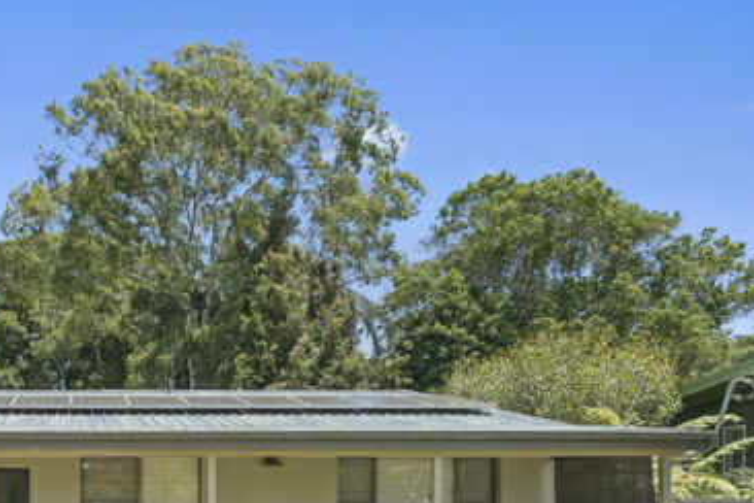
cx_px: 72
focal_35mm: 36
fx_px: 756
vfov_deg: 34.2
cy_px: 479
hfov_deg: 47.5
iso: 800
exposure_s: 1/1000
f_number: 9
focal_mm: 16.5
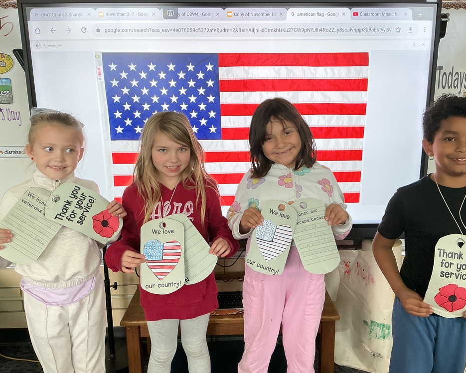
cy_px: 189
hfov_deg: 57.1
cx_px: 248
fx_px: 428
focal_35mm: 31
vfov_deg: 47.1
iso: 64
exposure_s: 1/60
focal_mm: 3
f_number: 1.8
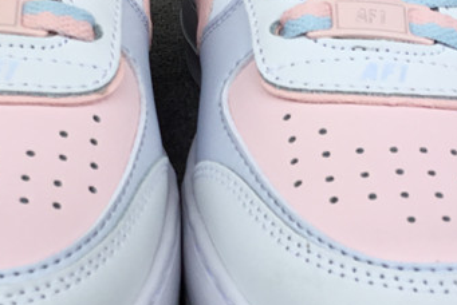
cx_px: 208
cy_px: 142
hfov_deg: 23.9
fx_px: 1080
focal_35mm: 85
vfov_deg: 16.1
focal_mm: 3.3
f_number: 2.4
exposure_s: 1/377
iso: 25
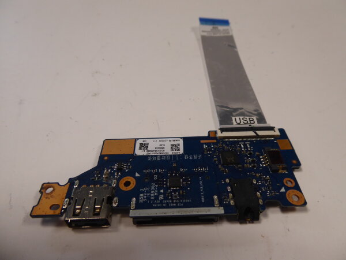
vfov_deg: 54.9
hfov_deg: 69.4
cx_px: 173
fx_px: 250
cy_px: 130
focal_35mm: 25
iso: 160
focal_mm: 4.3
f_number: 3.3
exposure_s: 1/60
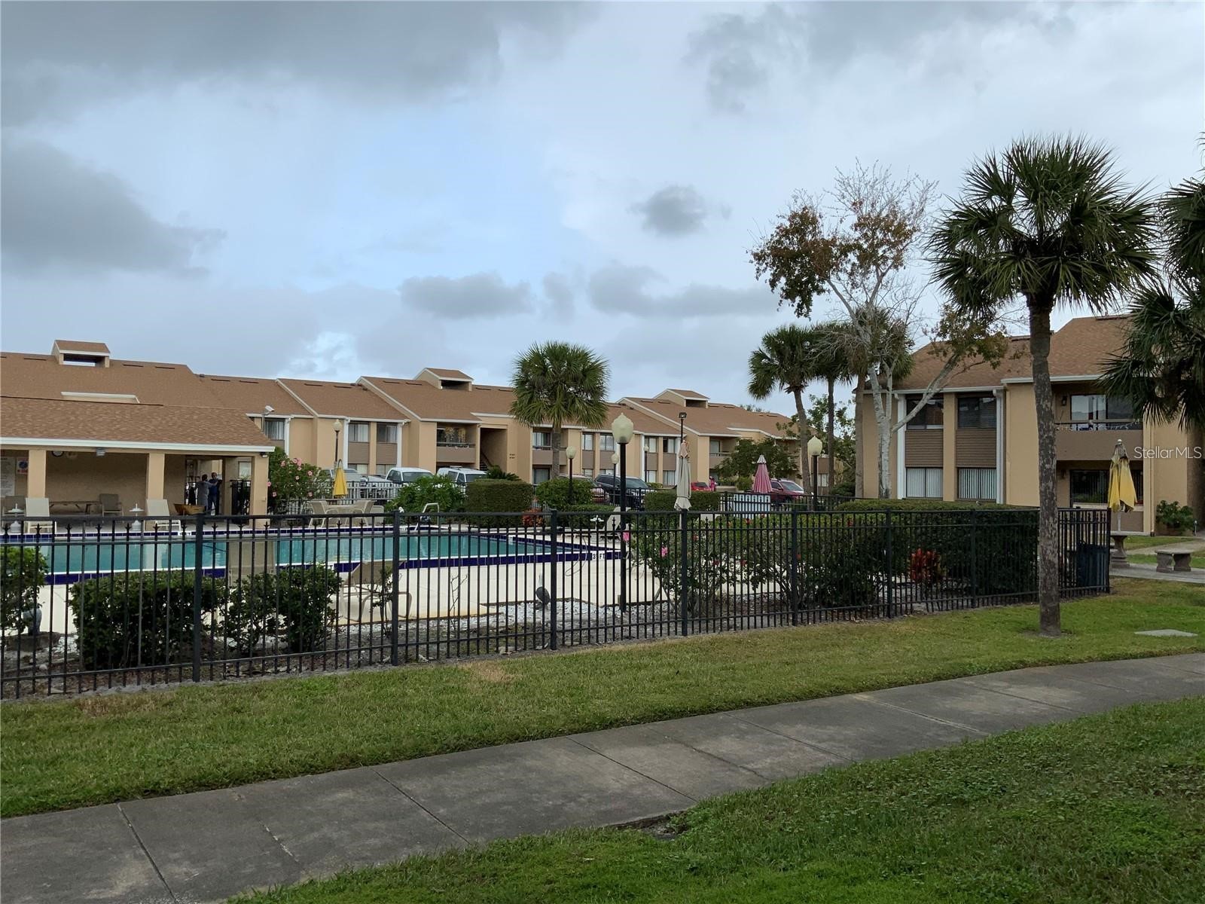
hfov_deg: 61.7
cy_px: 452
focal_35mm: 29
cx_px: 602
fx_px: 1010
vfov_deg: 48.2
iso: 16
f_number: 1.8
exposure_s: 1/719
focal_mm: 3
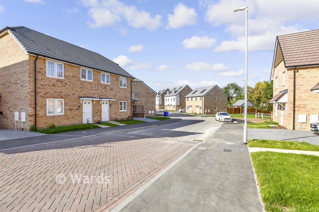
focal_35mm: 15
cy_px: 106
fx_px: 133
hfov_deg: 100.4
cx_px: 160
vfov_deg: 77.3
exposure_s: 1/2000
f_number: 8
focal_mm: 10
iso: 320
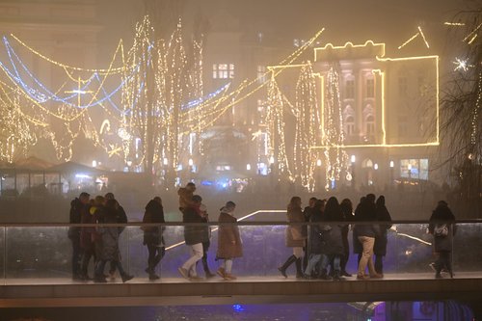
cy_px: 160
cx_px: 241
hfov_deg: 15.8
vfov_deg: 10.5
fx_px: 1740
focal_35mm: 130
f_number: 2.8
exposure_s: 1/80
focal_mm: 130
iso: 3200
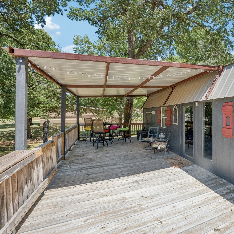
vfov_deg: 80.7
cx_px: 171
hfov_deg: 75.8
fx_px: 138
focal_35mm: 18
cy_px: 118
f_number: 10
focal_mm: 14
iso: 1250
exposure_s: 1/1250
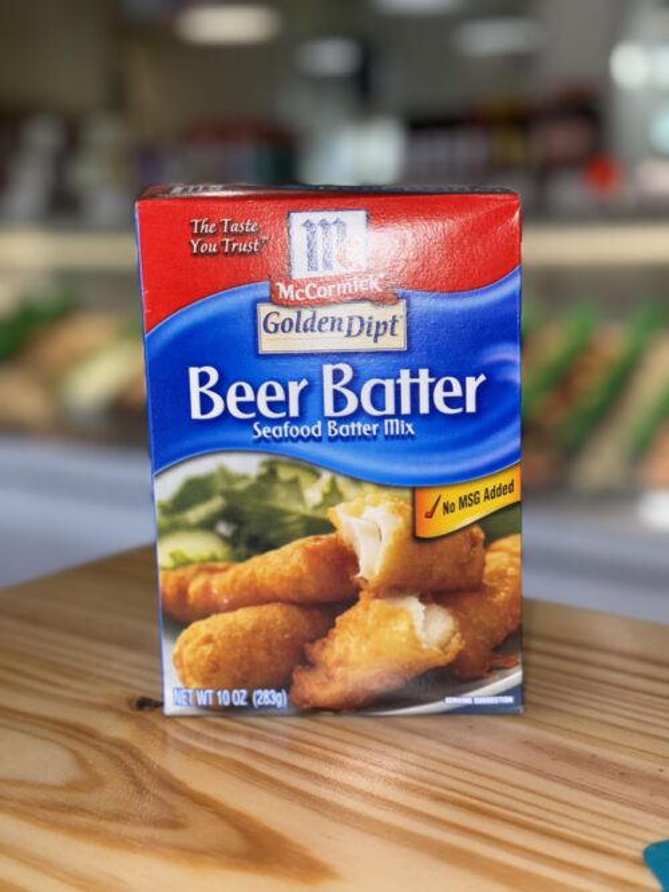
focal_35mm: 48
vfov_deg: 39.7
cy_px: 446
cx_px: 334
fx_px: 1237
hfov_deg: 30.3
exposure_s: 1/217
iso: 50
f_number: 1.78
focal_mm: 6.76
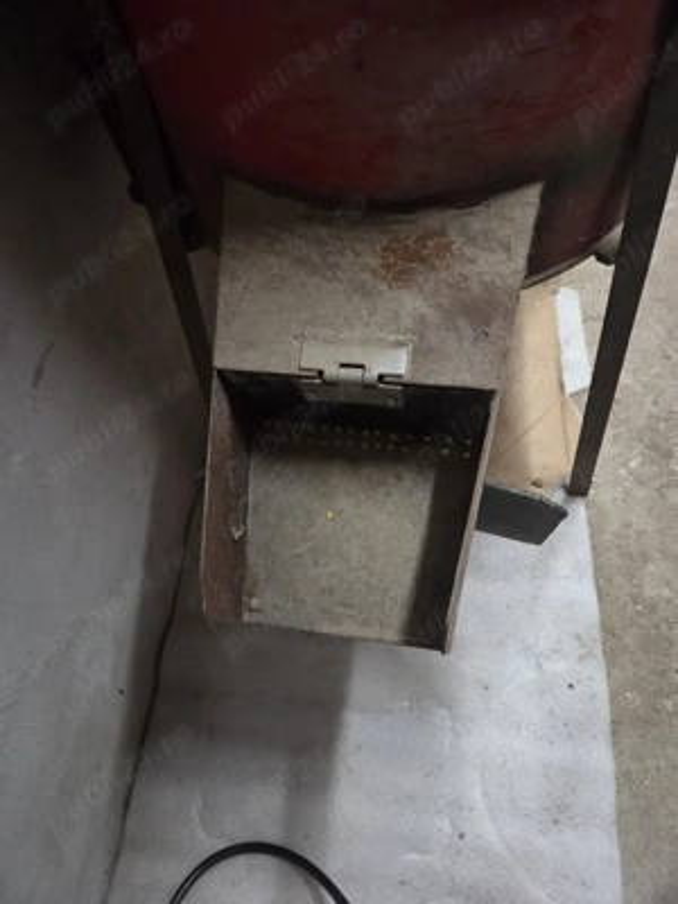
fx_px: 601
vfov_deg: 73.9
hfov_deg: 58.9
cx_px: 339
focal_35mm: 23
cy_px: 452
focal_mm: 5.4
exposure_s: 1/33.4
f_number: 1.8
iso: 1250
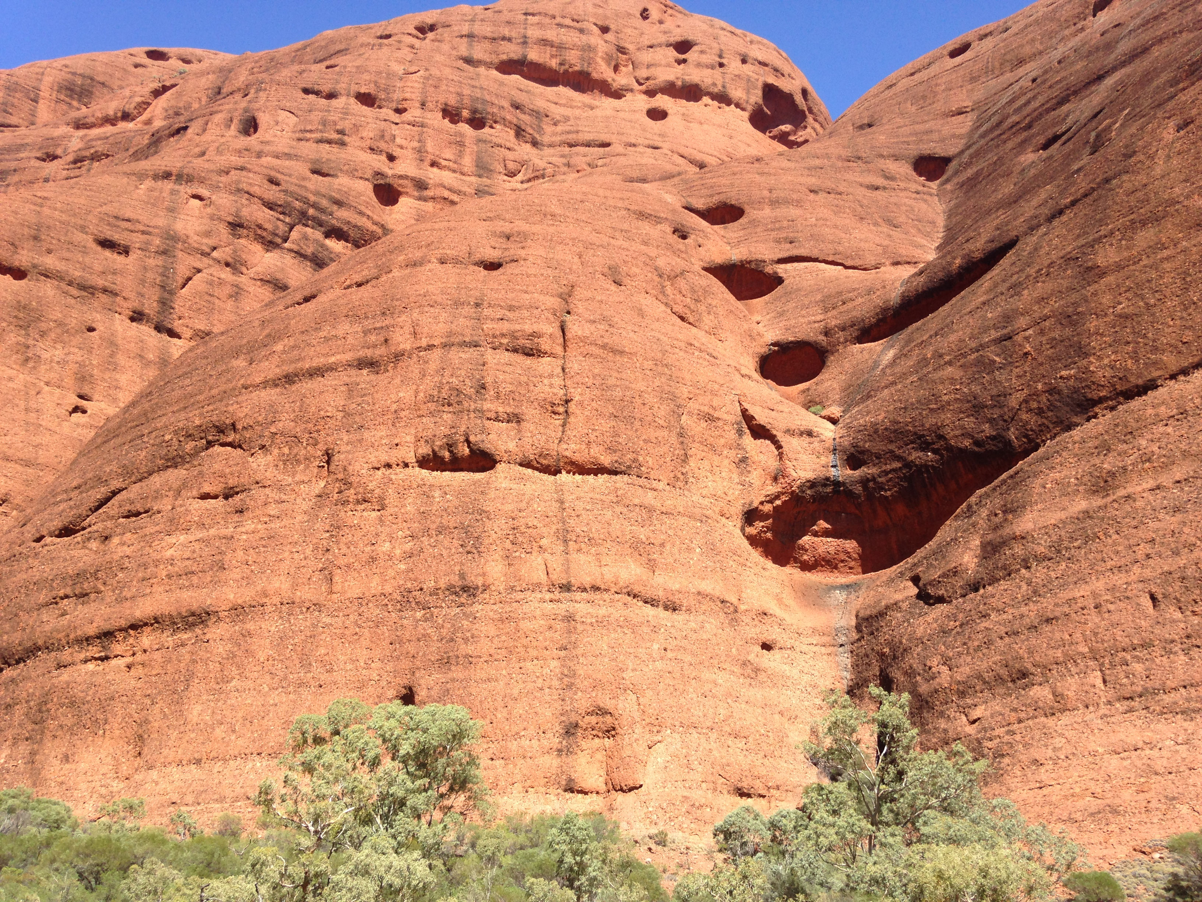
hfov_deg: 55.4
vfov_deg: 42.9
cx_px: 601
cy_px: 451
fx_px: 1146
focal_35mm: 33
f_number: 2.4
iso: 50
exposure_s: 1/733
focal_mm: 4.12
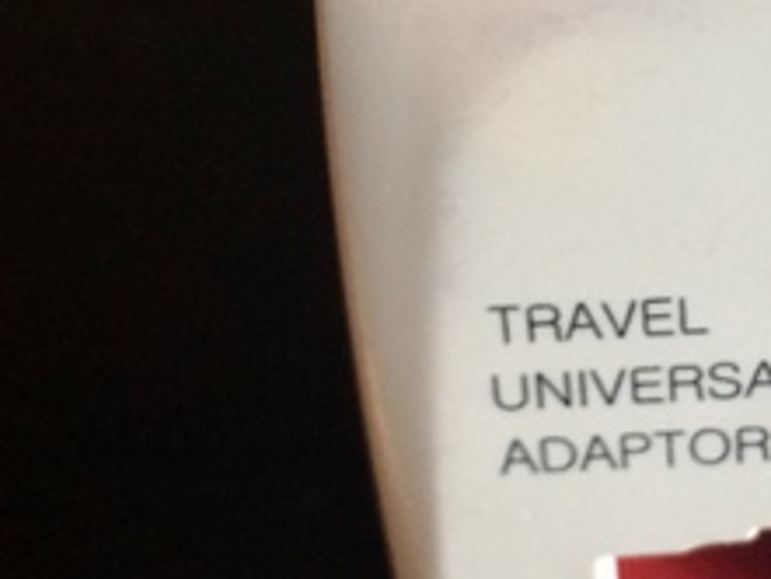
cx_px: 778
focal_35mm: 95
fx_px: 2117
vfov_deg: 15.6
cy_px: 225
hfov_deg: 20.0
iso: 200
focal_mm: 4.12
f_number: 2.2
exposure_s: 1/30
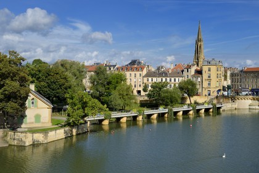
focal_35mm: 40
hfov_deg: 48.5
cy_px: 86
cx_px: 130
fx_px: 288
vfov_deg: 33.4
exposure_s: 1/250
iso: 200
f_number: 16
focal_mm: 40
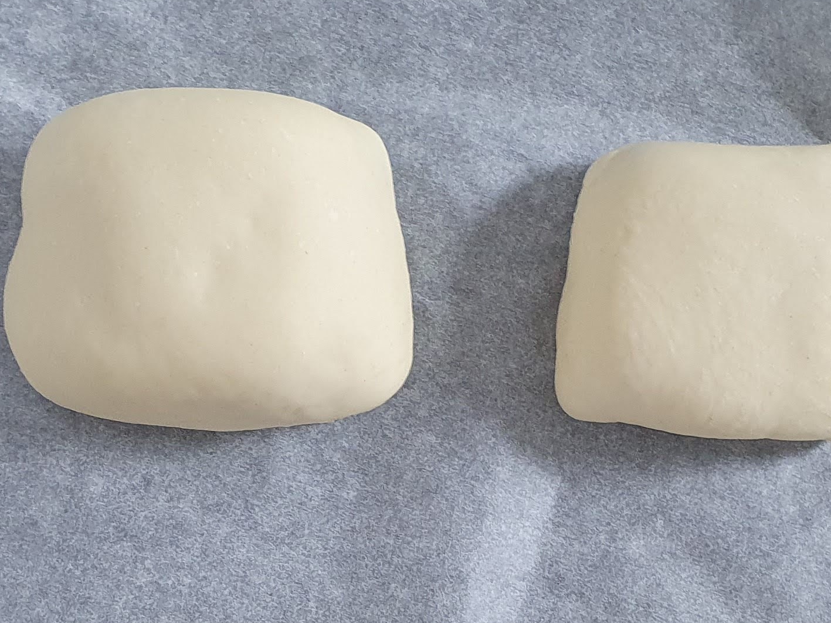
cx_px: 432
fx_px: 1776
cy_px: 523
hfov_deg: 26.3
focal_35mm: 74
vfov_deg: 19.6
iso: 160
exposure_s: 1/40
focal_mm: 4.32
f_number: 2.4
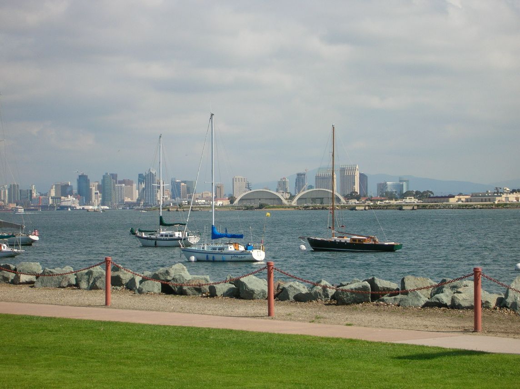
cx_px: 260
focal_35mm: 105
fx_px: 1576
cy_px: 194
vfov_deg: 14.1
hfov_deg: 18.7
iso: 50
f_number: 4.9
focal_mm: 17.4
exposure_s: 1/498
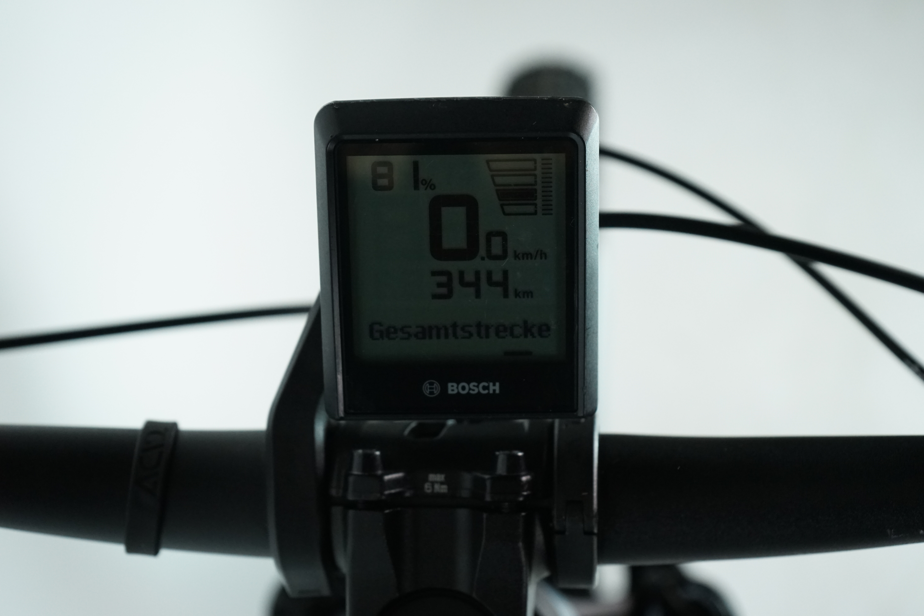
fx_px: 1489
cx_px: 462
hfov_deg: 34.5
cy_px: 308
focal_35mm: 58
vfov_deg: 23.4
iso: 2500
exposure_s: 1/200
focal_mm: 58
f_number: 5.6
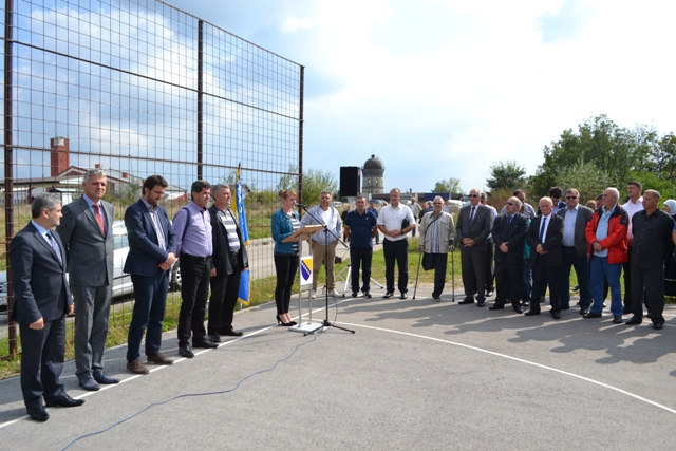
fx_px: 507
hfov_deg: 67.4
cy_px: 226
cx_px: 338
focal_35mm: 27
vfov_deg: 48.0
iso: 100
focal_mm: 18
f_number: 8
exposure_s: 1/250
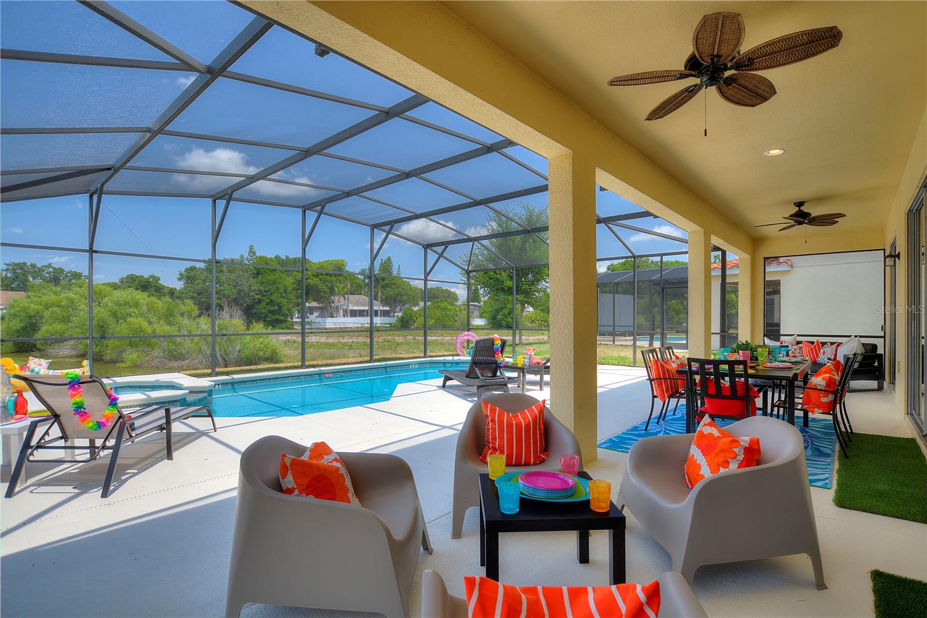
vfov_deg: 77.3
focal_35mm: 15
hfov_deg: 100.4
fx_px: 386
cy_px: 309
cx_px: 464
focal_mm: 10
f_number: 4.5
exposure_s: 1/250
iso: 100
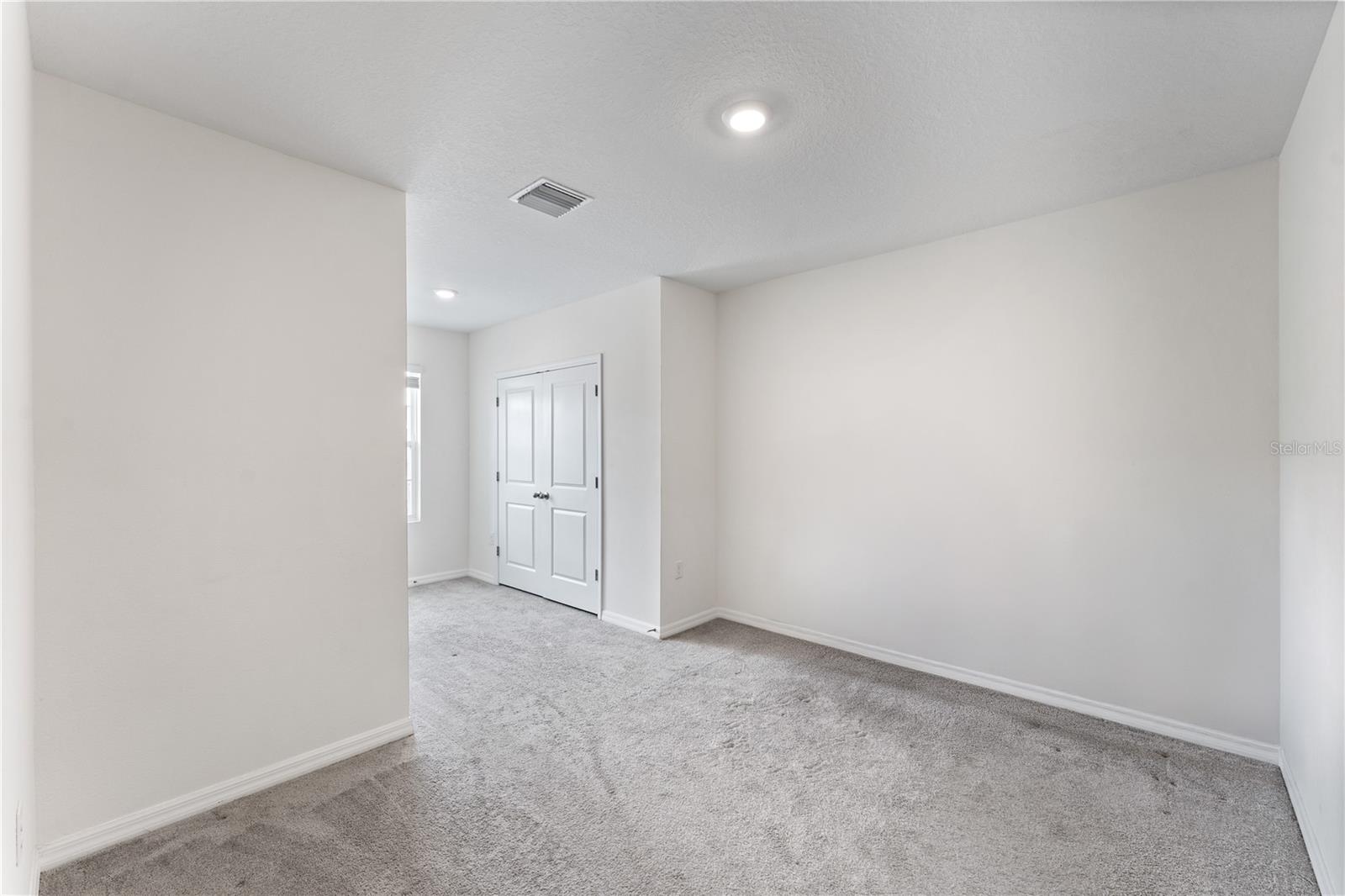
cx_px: 672
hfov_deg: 104.3
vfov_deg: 81.2
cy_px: 448
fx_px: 523
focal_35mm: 14
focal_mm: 14
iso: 200
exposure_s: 1/3
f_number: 8
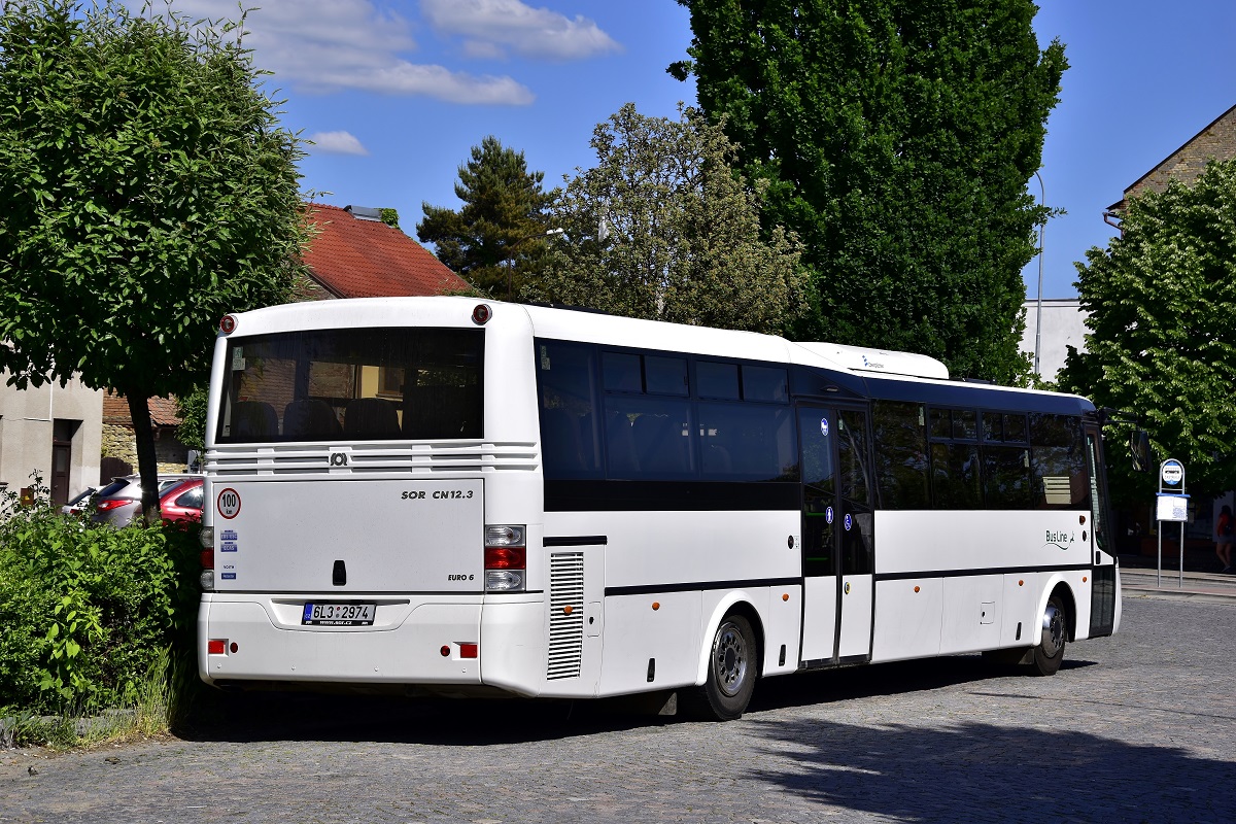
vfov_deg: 17.5
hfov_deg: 26.0
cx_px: 618
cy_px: 412
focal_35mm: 78
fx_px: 2678
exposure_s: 1/500
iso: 100
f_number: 8
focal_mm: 52
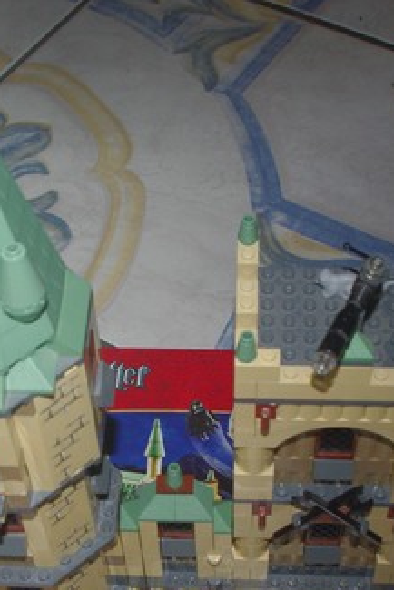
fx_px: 1213
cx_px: 156
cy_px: 427
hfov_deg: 18.4
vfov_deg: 27.0
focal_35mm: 74
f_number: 6.7
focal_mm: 20
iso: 400
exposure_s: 1/30
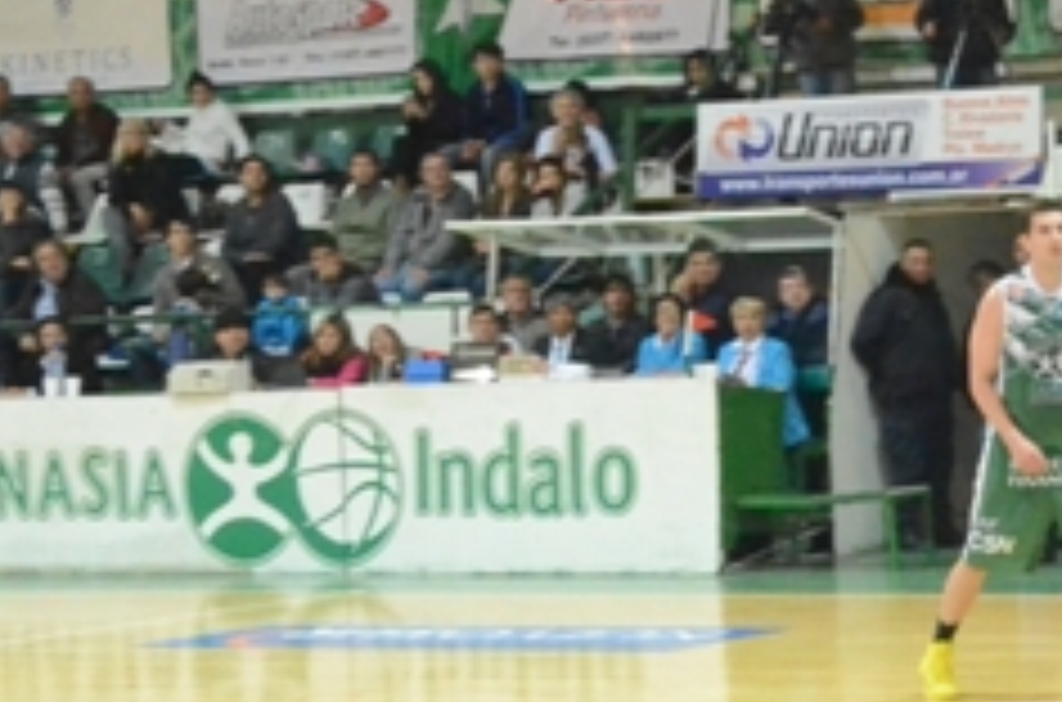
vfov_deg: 11.2
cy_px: 320
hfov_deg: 15.4
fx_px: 3589
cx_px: 1638
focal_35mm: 122
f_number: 6.3
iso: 6400
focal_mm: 24
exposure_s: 1/160
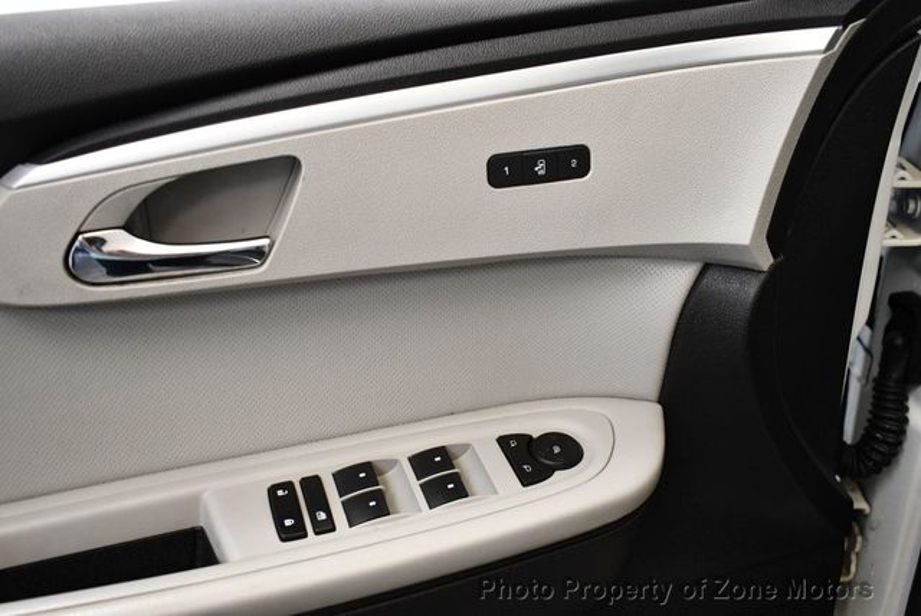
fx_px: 922
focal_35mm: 36
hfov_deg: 53.1
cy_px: 308
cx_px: 460
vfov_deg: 36.9
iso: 1600
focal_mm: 18
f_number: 3.5
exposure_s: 1/125
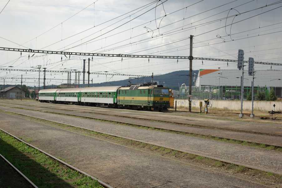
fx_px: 505
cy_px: 94
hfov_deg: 31.2
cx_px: 141
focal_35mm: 64
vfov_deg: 21.0
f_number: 6.7
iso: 400
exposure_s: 1/1500
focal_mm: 43
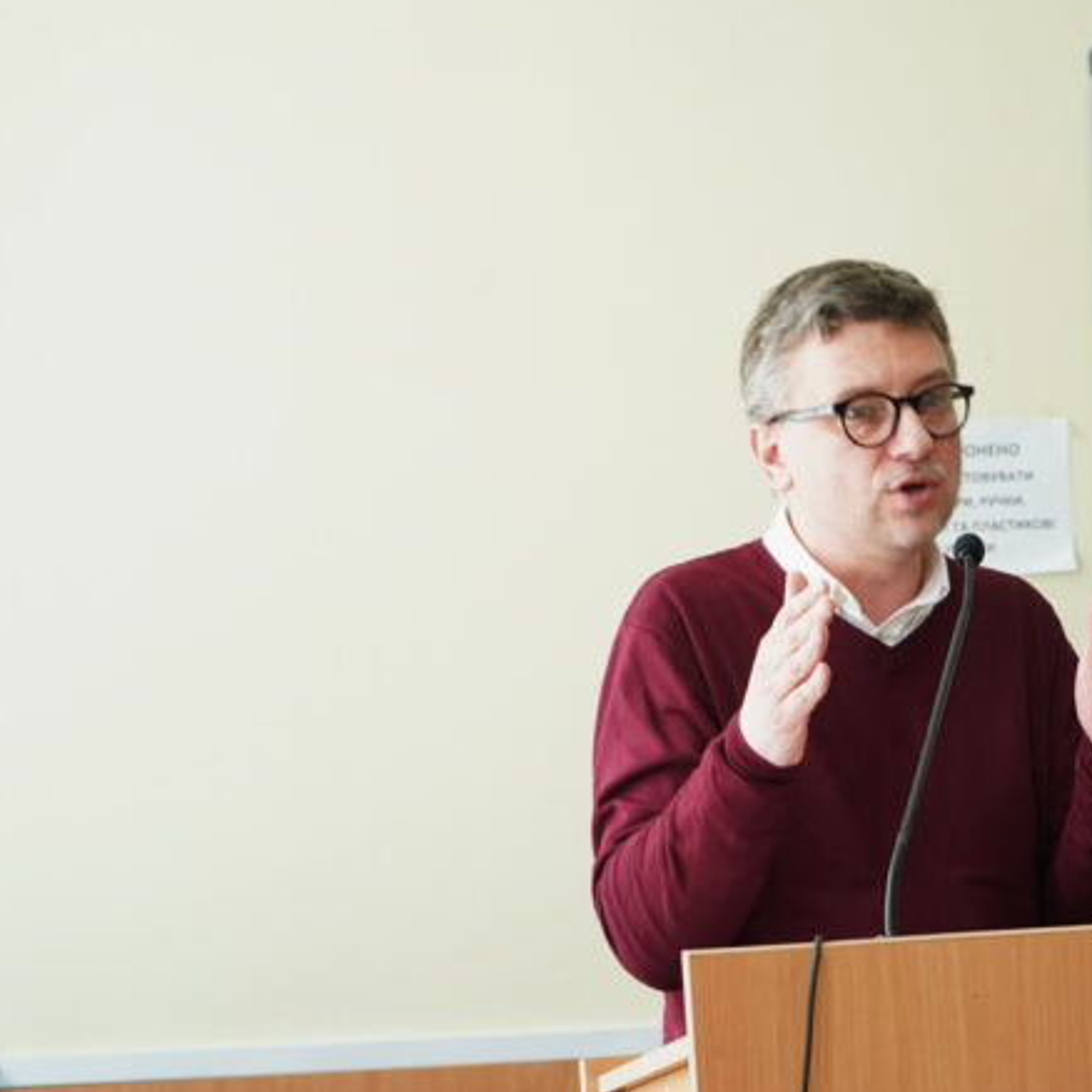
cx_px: 750
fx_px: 3248
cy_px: 566
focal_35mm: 91
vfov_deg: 19.1
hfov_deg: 19.0
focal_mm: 61
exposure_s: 1/20
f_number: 5.6
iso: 100
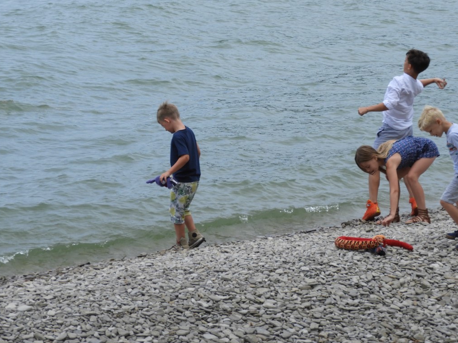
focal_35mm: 149
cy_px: 118
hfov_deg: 13.2
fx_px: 1971
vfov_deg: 9.9
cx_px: 275
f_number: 4.8
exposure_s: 1/640
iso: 100
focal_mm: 18.8
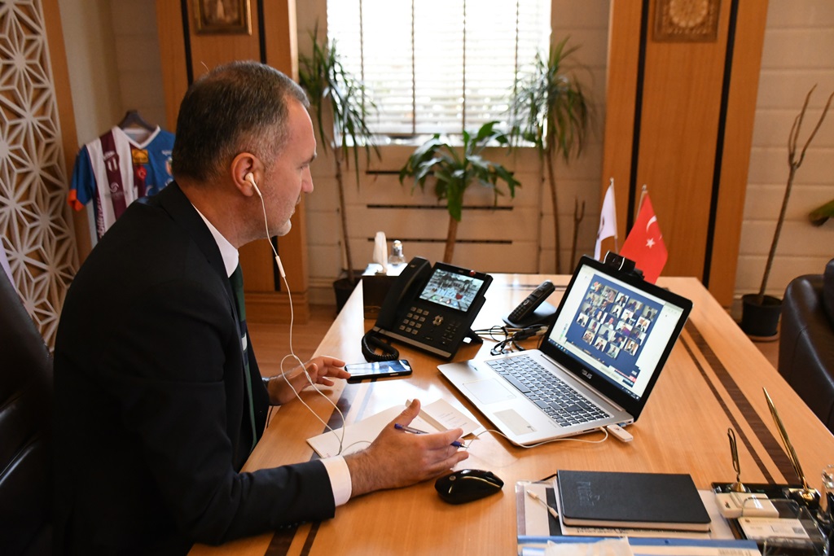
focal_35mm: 33
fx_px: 765
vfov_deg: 40.0
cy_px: 278
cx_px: 417
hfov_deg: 57.2
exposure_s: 1/160
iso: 5000
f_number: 3.5
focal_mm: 22
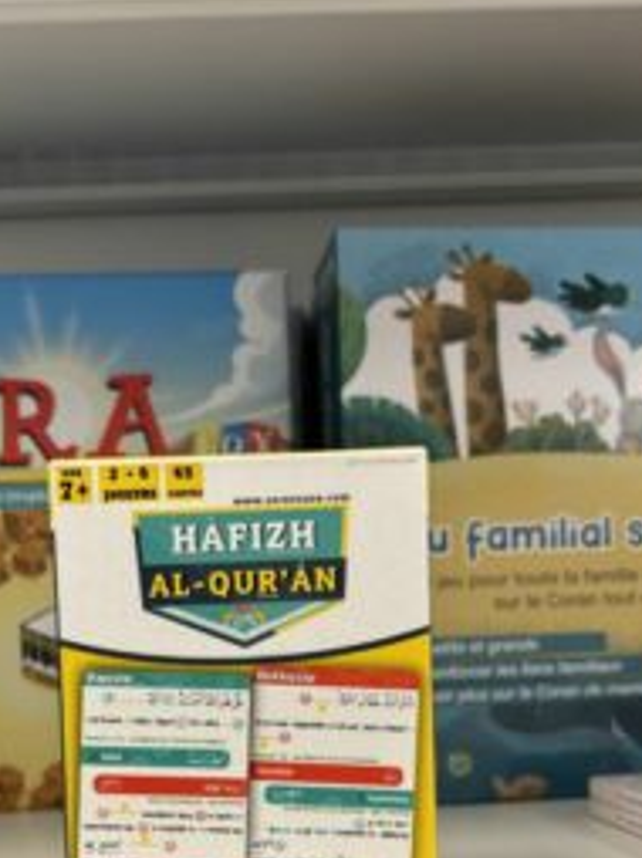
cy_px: 652
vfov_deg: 44.2
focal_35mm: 41
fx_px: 1016
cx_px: 226
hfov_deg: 34.8
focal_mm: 5.96
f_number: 1.6
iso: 125
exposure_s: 1/100
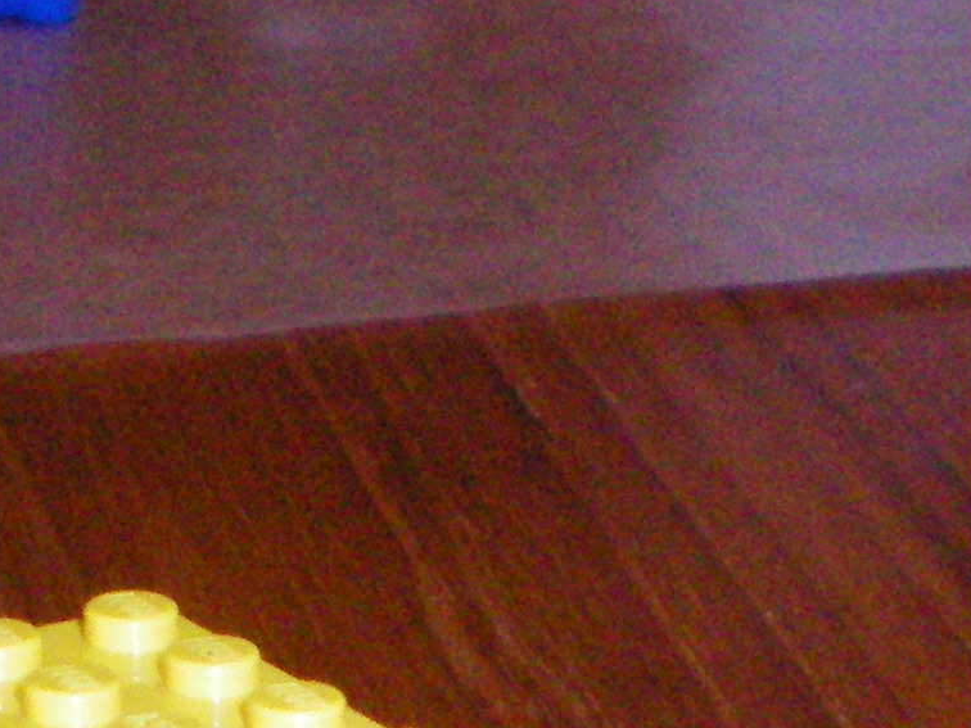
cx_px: 736
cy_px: 1468
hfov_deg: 12.0
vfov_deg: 8.6
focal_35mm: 164
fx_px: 4600
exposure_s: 1/60
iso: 400
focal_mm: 6.3
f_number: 4.6
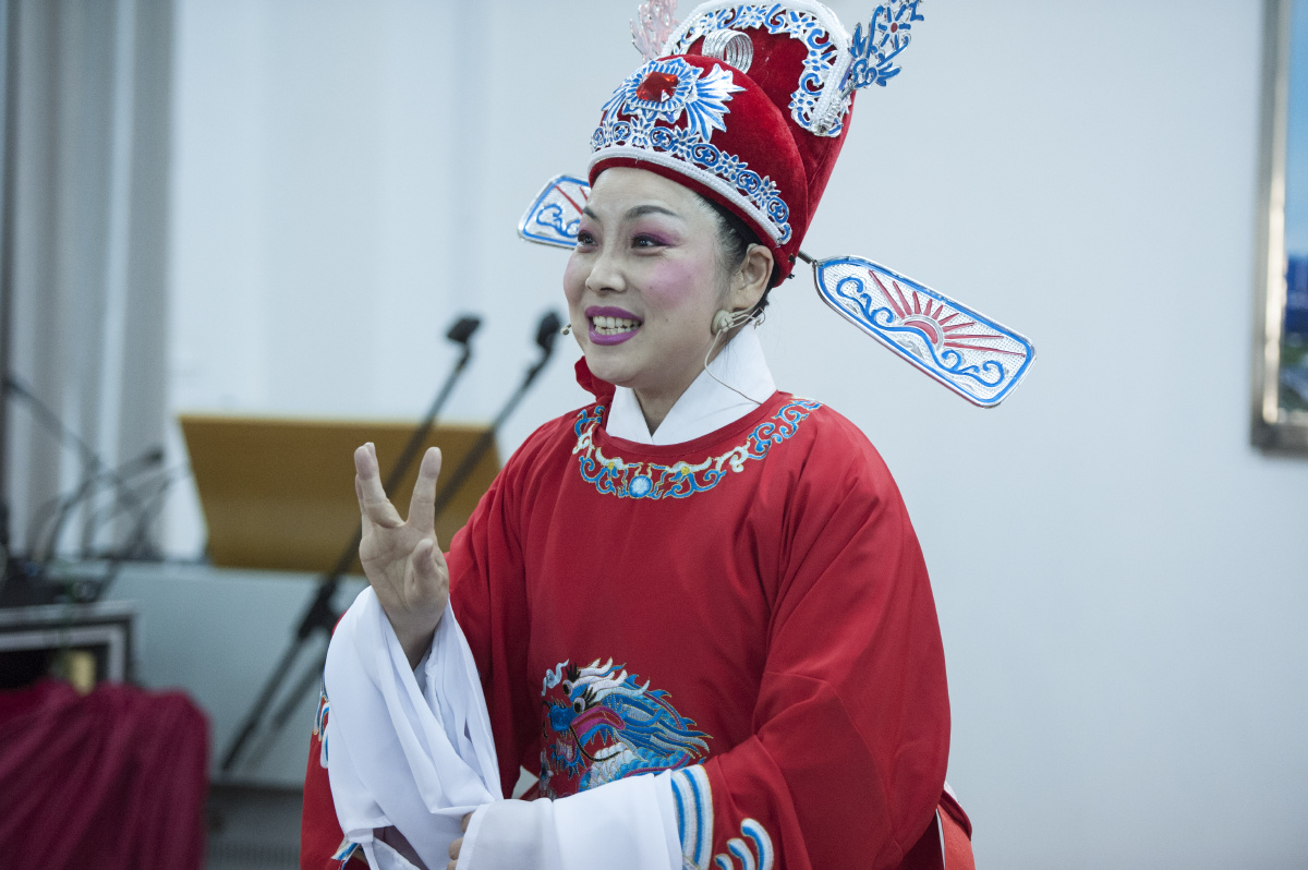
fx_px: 3703
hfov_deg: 20.0
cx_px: 654
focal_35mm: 102
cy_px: 435
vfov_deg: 13.4
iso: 3200
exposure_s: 1/400
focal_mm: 102
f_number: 2.8
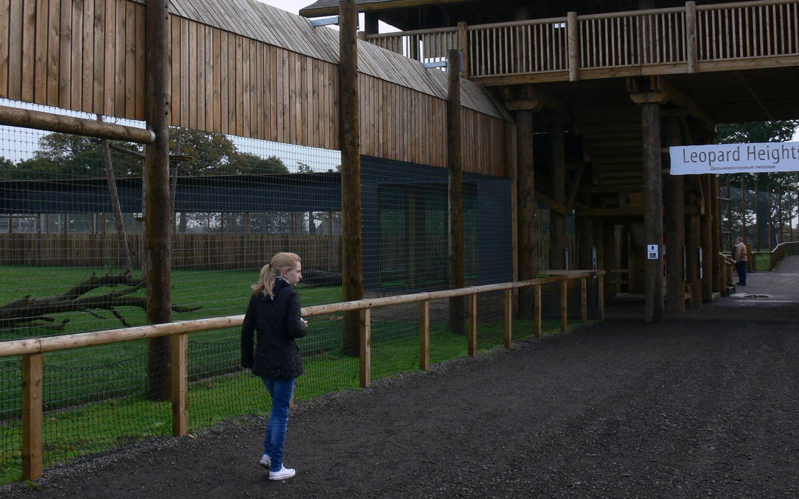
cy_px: 138
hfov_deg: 40.9
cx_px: 320
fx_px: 1067
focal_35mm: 49
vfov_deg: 26.1
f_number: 5.6
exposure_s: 1/125
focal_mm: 7.4
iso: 80
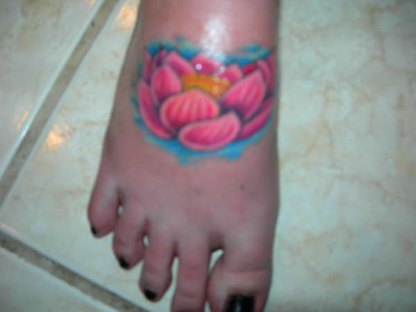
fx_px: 457
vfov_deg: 37.7
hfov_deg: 49.0
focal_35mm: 38
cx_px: 208
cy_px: 156
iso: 50
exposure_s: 1/60.1
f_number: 2.8
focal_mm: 7.8
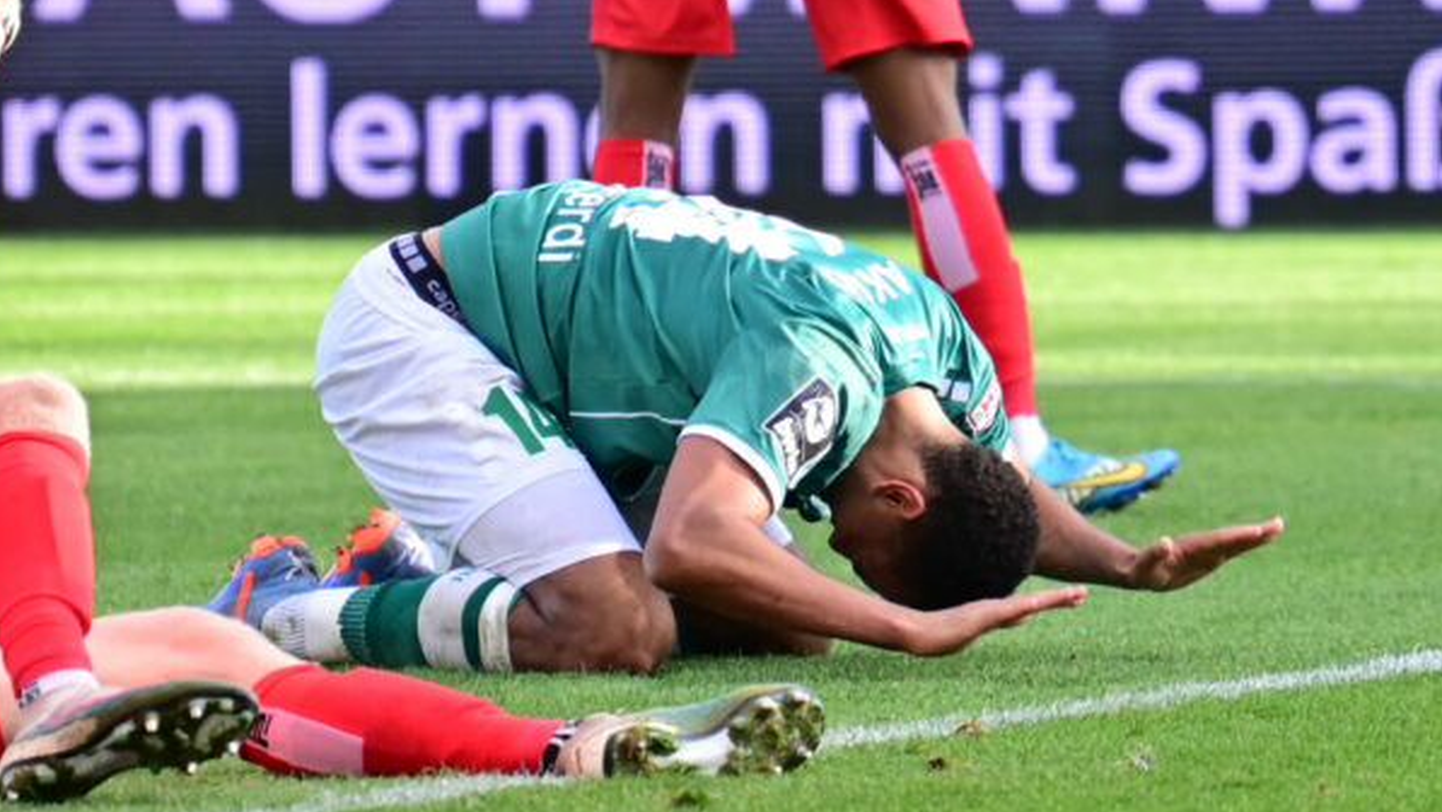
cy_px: 430
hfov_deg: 9.1
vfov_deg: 5.1
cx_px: 700
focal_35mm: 238
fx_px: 9101
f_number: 4
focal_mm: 195
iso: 1600
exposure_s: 1/3200
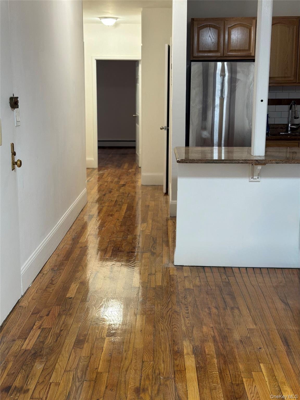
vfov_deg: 39.7
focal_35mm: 48
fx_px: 555
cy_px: 200
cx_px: 150
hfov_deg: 30.3
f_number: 1.78
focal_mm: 6.76
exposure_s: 1/60
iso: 160
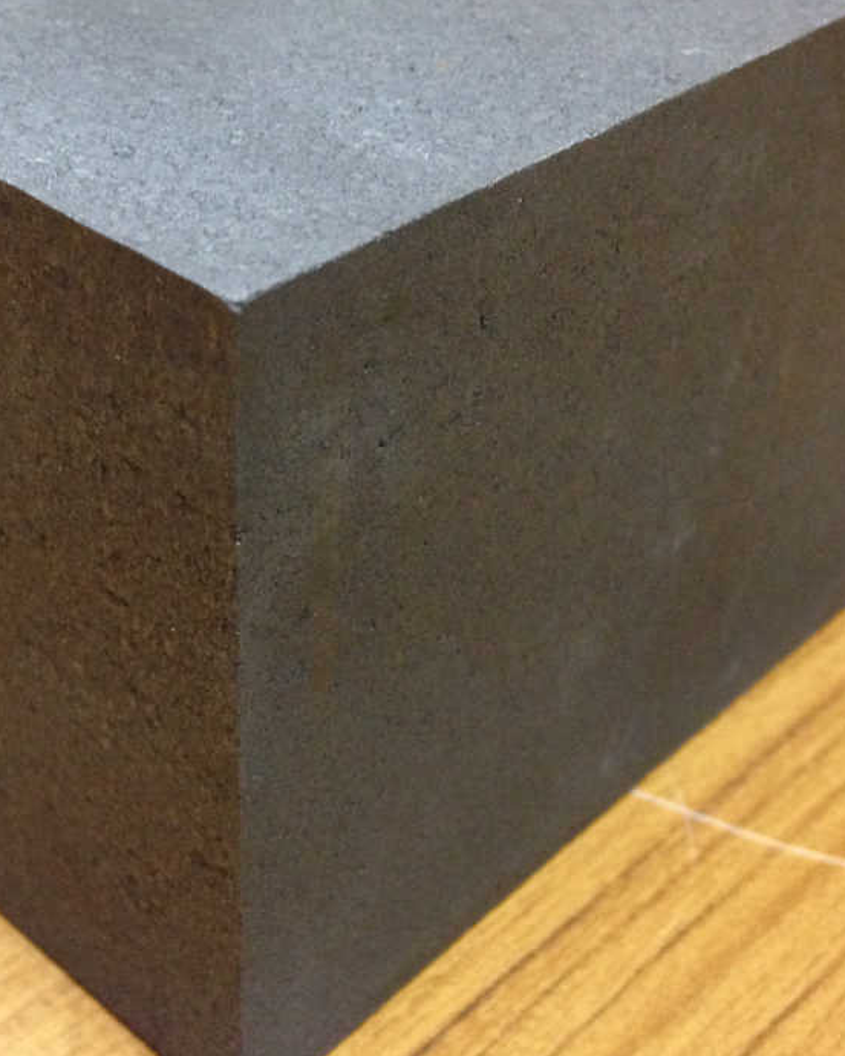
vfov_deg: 33.5
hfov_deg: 27.0
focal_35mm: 56
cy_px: 450
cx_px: 314
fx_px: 1751
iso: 400
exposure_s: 1/15
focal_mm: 4.12
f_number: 2.4
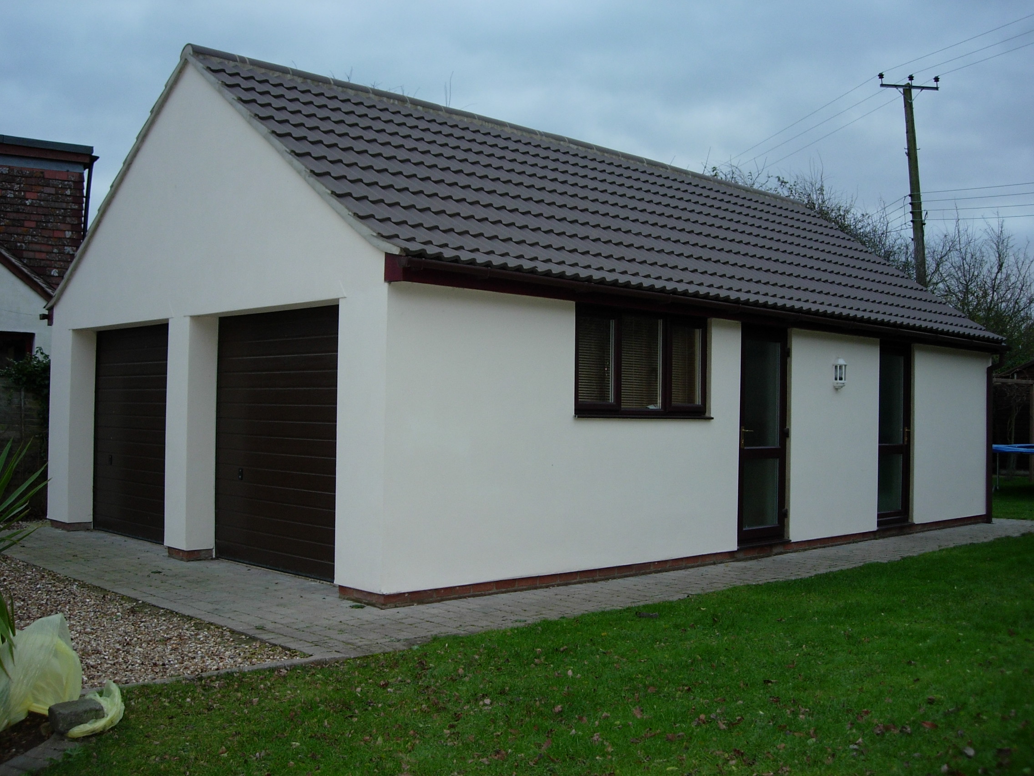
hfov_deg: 49.0
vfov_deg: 37.7
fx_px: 1135
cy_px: 388
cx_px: 517
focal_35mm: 38
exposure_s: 1/152
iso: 79
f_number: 2.8
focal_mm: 7.8
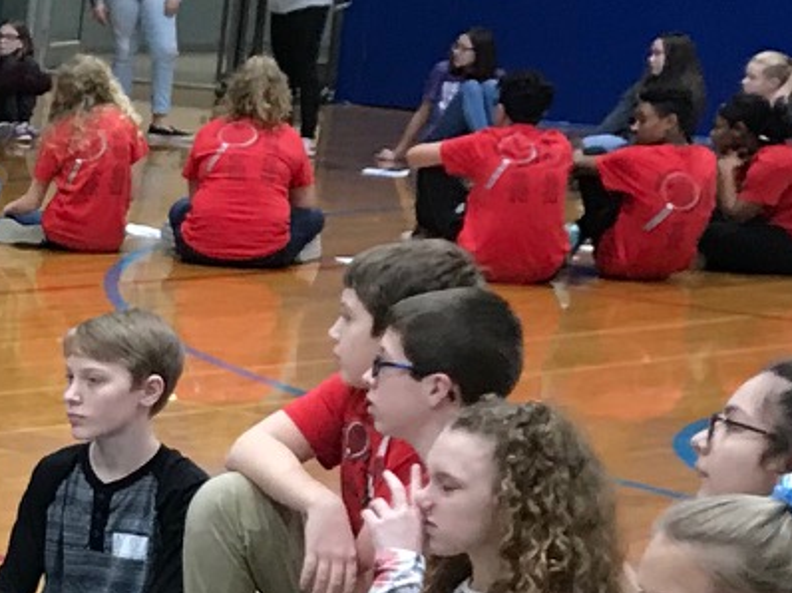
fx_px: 3247
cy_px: 770
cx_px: -792
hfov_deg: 12.3
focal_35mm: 142
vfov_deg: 10.2
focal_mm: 3.99
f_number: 1.8
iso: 32
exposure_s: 1/24
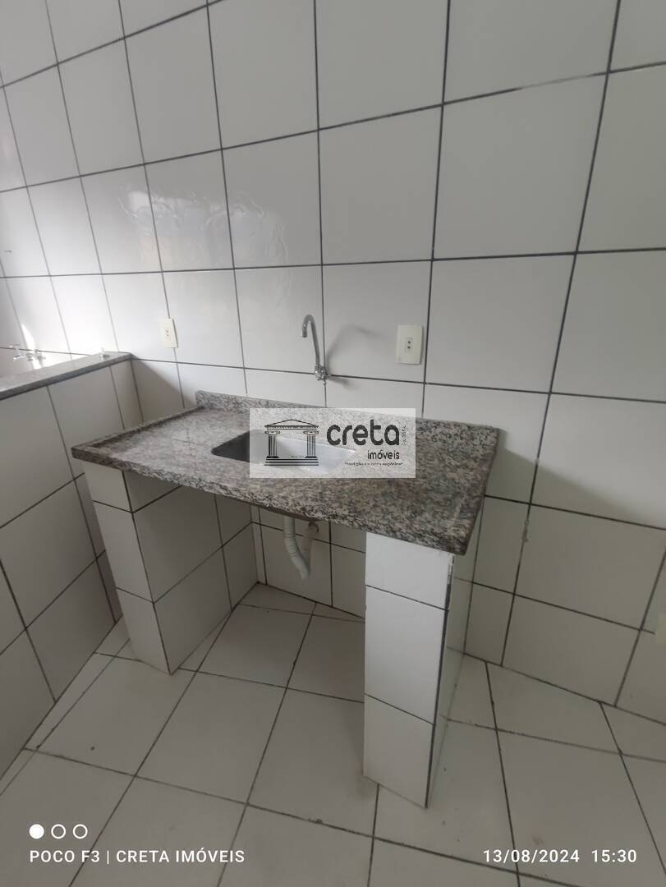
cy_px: 444
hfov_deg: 81.8
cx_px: 333
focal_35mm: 15
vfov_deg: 98.1
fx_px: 384
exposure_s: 1/60
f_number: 2.2
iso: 66
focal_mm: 1.65
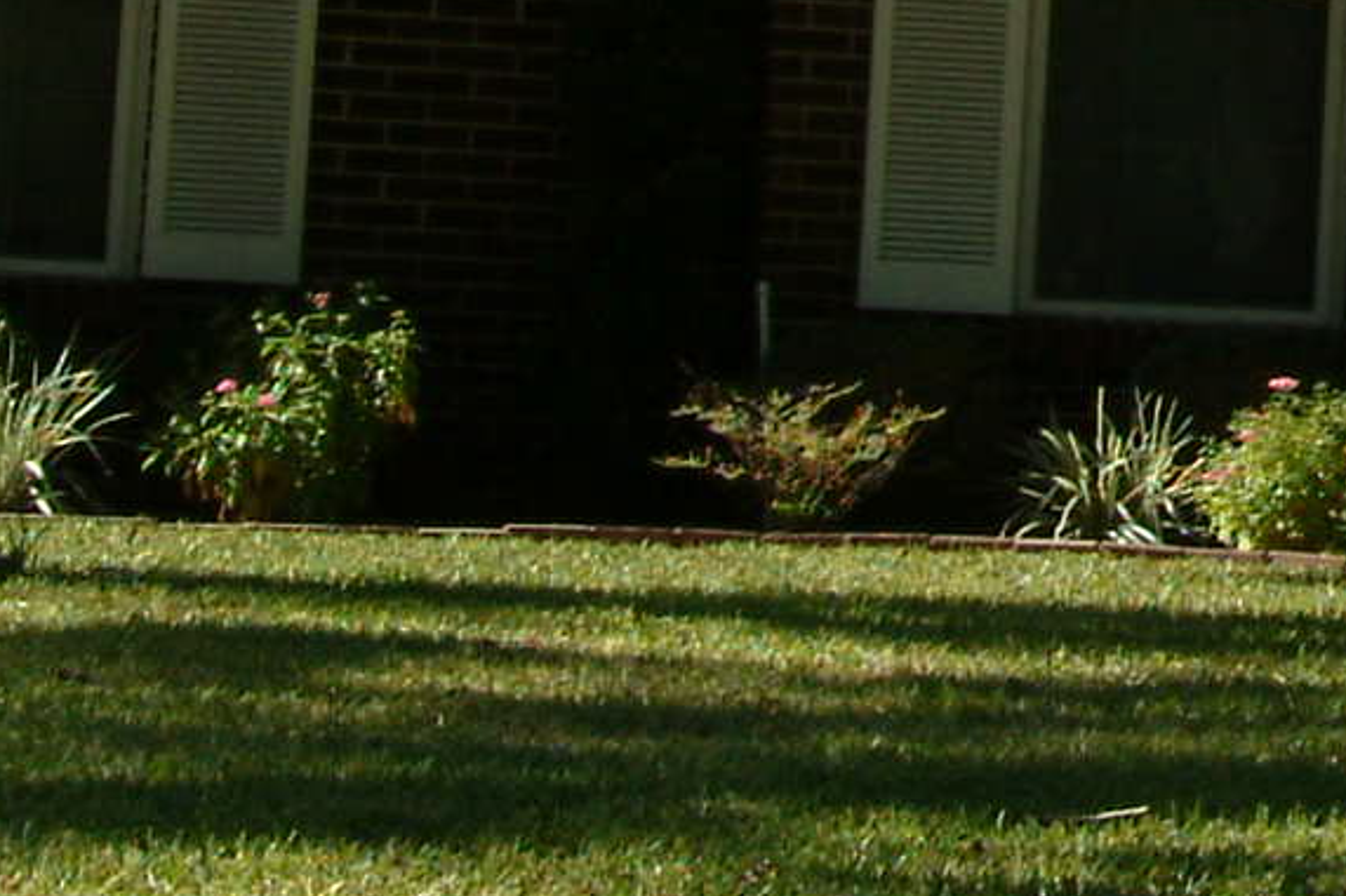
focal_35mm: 222
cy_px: -668
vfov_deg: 6.1
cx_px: 3094
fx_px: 8297
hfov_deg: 8.6
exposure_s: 1/350
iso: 400
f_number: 9.5
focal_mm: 28
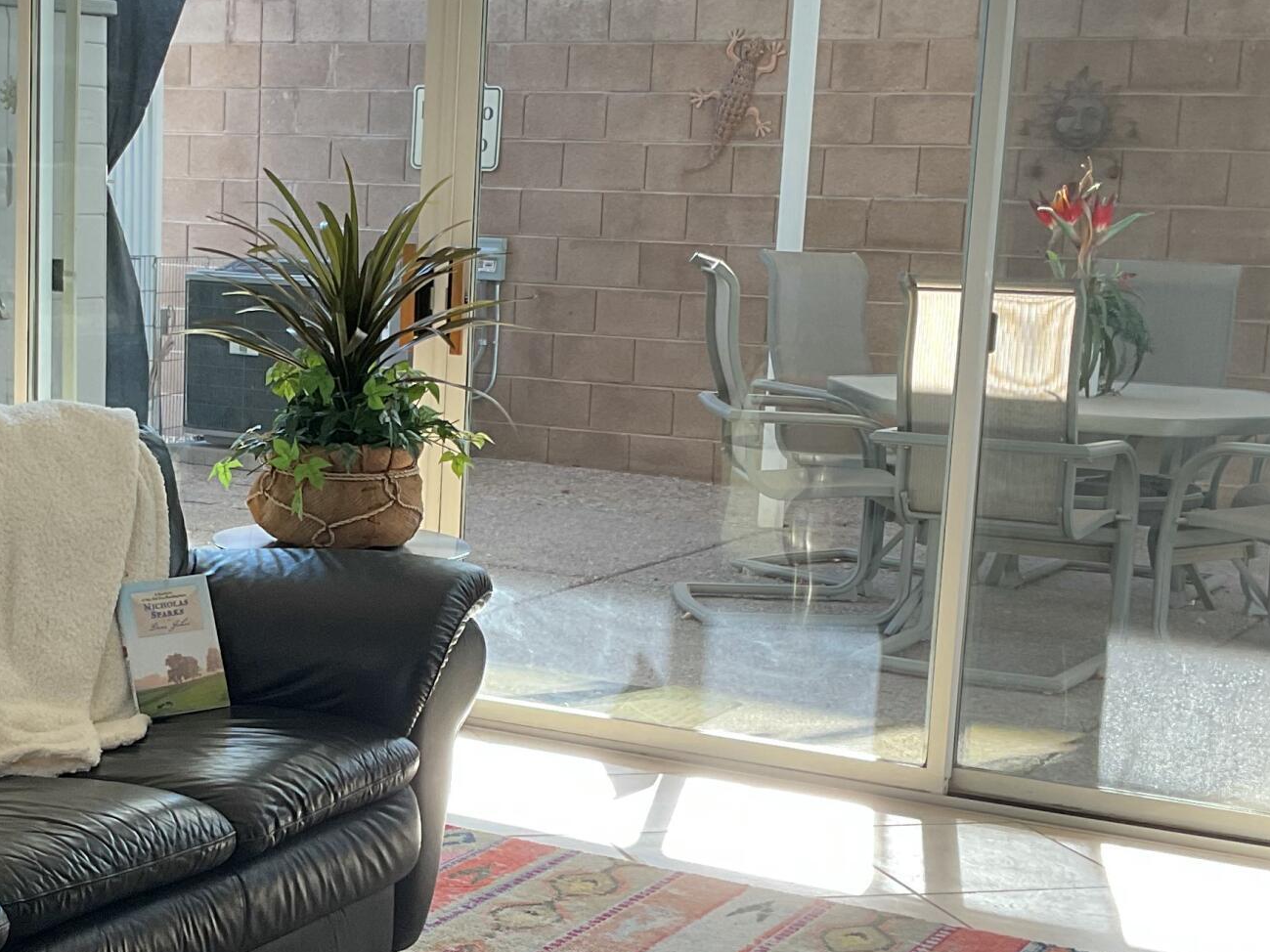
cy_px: 612
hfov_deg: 28.6
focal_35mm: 67
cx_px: 337
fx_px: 2458
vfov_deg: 21.9
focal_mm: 3
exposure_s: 1/120
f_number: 1.8
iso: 50
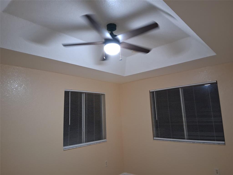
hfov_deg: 67.3
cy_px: 88
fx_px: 175
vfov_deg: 53.1
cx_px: 116
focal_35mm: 26
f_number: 1.8
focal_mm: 3.98
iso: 500
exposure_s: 1/40
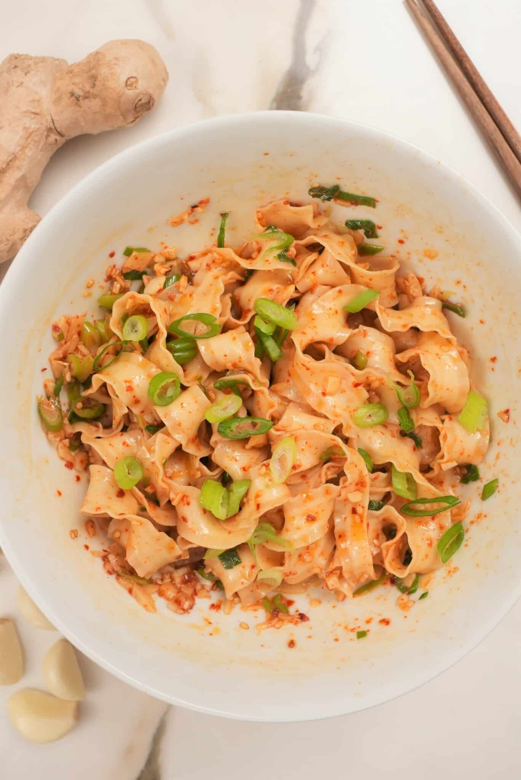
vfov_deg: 56.6
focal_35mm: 33
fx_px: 724
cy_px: 390
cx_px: 260
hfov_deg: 39.6
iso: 5000
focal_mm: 33.4
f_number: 9
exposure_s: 1/200
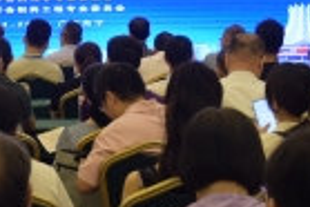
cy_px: 97
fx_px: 1190
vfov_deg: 10.0
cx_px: 36
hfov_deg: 14.7
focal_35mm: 138
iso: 1250
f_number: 4.5
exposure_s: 1/80
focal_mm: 24
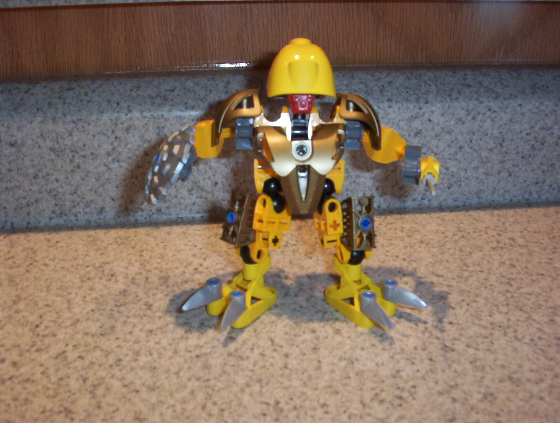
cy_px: 212
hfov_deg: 47.8
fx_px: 632
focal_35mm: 39
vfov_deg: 37.0
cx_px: 280
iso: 140
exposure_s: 1/30
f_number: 4.5
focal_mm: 6
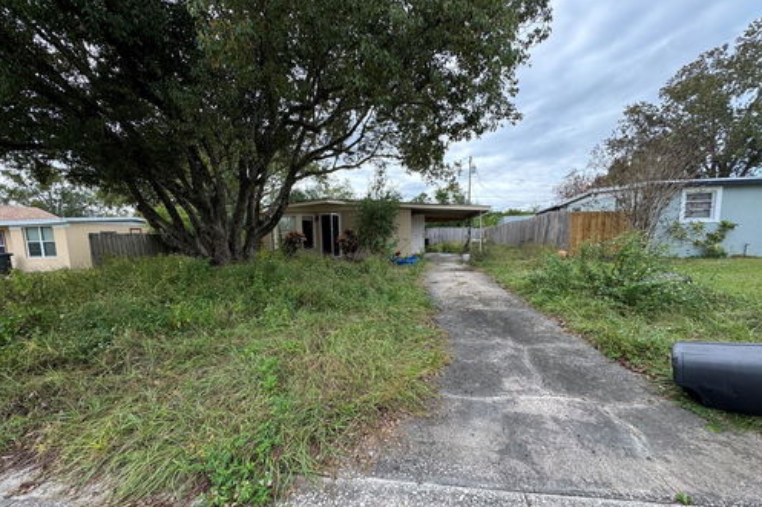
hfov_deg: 100.4
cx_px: 376
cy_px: 277
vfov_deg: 77.1
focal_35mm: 15
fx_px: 317
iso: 40
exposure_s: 1/227
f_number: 2.2
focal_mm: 2.22
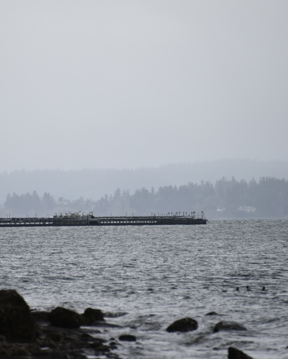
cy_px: 188
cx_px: 91
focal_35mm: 485
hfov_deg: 3.2
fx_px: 5164
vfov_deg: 4.0
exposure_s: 1/640
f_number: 5.6
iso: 180
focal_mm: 300
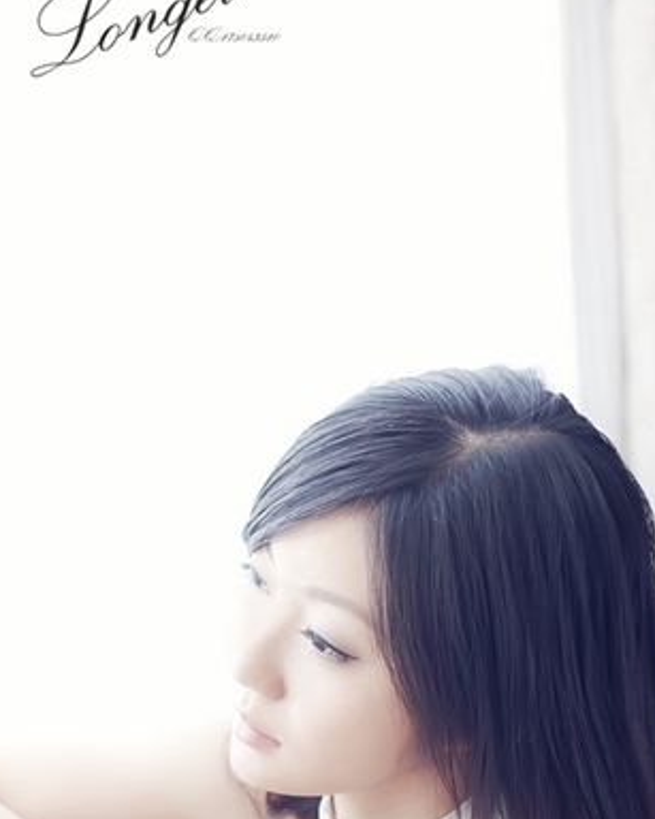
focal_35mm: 110
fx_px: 2667
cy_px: 866
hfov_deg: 13.9
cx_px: 156
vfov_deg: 17.0
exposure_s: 1/50
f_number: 2.8
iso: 160
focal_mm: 50
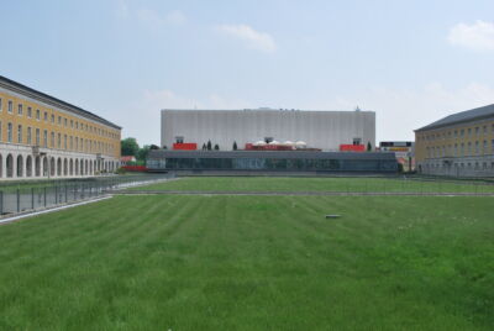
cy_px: 166
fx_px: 495
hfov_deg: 53.1
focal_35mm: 36
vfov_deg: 37.0
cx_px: 247
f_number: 8
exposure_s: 1/250
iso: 100
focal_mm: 24
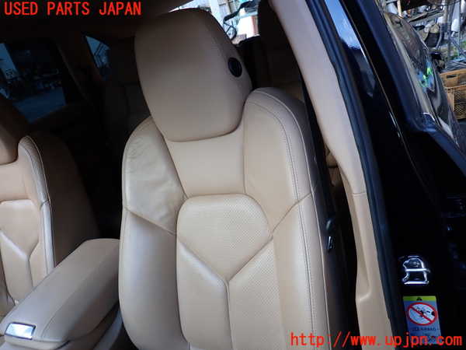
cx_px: 233
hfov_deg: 69.4
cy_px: 175
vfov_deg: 54.9
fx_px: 337
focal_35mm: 25
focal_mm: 4.5
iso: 160
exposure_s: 1/60
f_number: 2
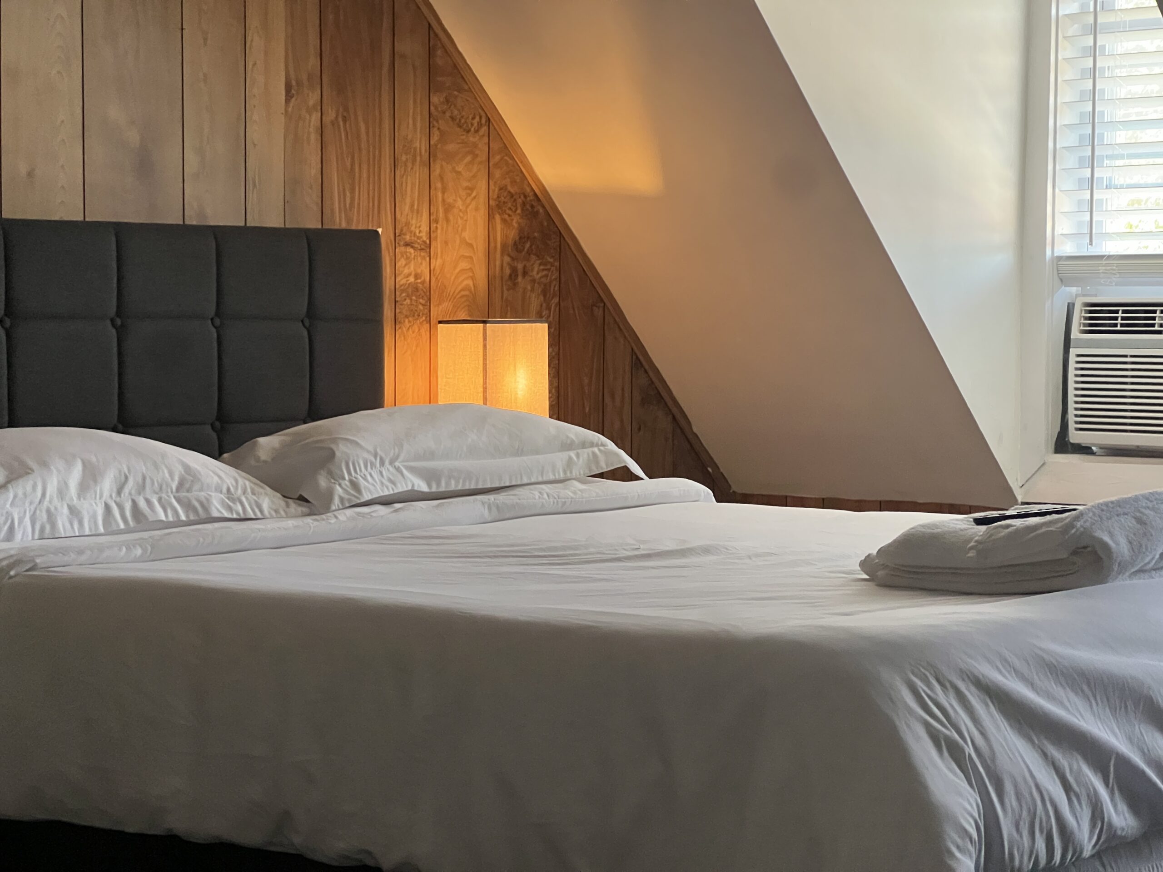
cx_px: 582
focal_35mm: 77
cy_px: 436
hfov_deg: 25.3
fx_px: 2587
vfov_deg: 19.1
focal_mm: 9
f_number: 2.8
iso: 640
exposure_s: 1/60
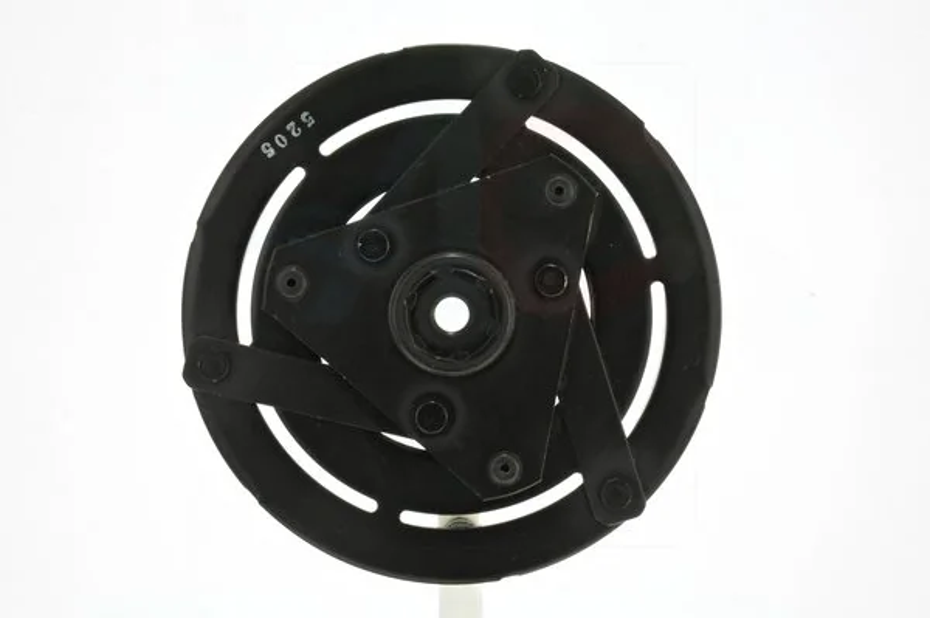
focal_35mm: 112
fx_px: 2904
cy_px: 309
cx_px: 465
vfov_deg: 12.2
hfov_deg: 18.2
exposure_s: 1/15
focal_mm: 75
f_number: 25
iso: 1250
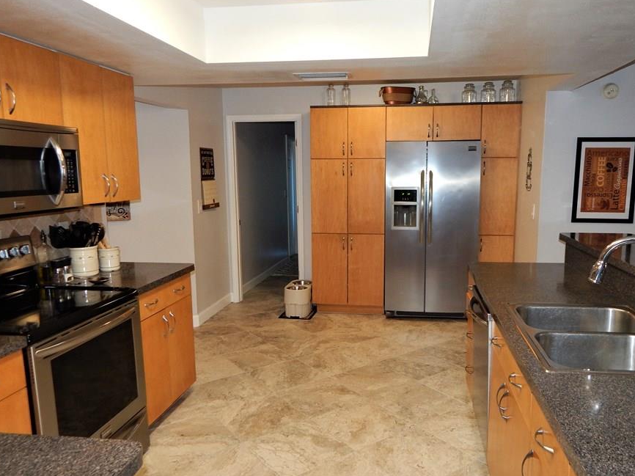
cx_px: 345
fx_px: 477
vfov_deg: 53.0
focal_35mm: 26
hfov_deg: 67.2
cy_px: 254
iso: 200
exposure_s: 1/30
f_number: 3
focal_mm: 4
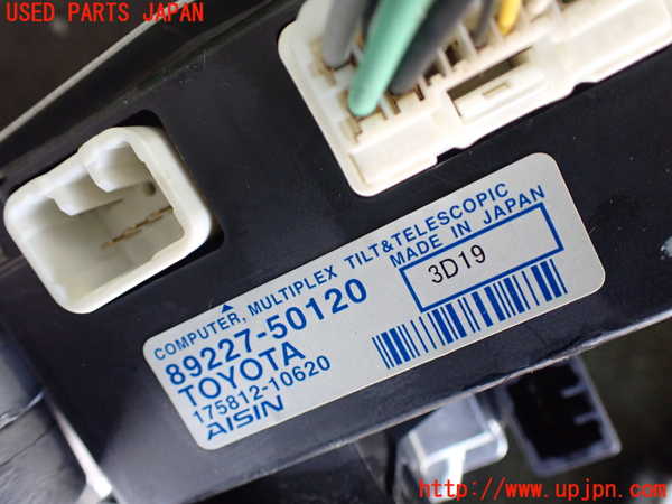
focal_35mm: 30
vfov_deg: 46.8
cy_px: 252
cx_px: 336
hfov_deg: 60.0
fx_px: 582
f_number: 2.3
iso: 800
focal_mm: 5.4
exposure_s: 1/100
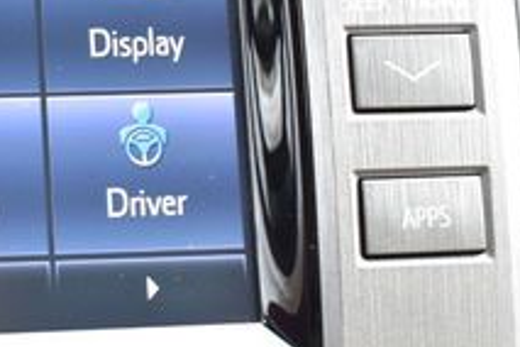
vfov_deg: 11.6
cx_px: -205
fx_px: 1690
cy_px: 32
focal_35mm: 117
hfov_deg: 16.3
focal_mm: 26
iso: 400
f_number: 7.1
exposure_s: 1/40
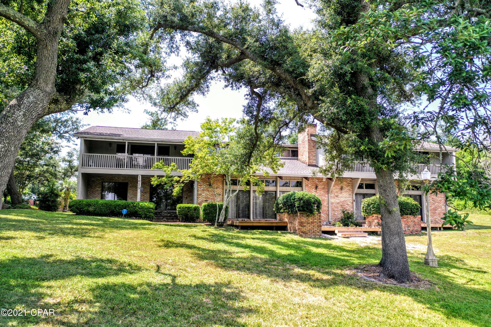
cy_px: 164
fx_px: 382
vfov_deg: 46.4
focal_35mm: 28
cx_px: 246
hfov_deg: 65.5
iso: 100
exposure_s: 1/640
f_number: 2.8
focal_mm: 10.26
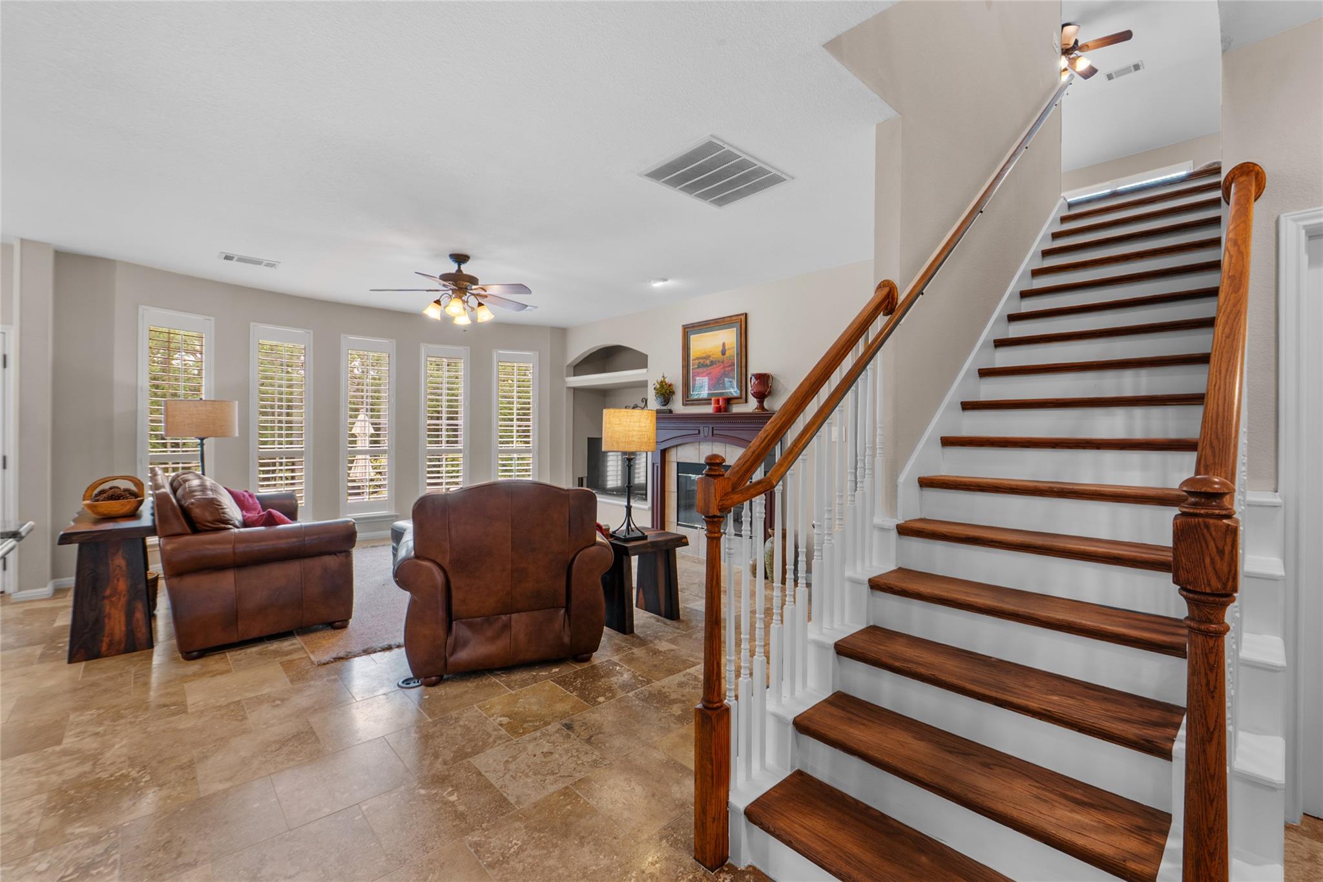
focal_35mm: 15
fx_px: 551
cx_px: 662
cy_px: 441
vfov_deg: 77.3
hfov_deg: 100.4
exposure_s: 1/2.5
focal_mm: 10
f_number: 9
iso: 200
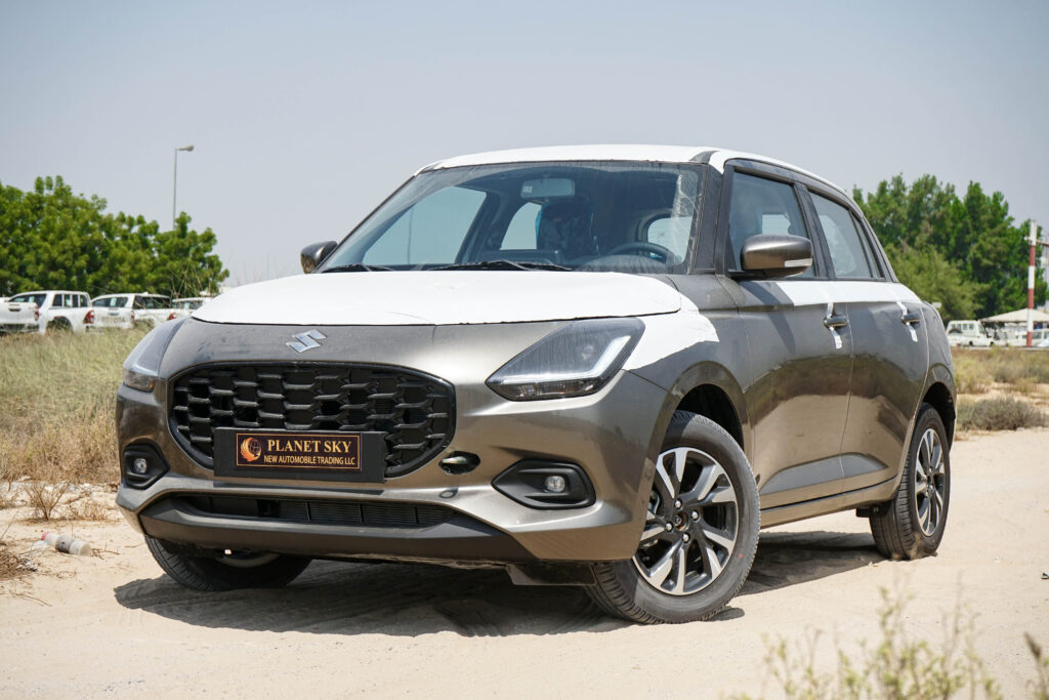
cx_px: 524
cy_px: 350
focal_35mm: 70
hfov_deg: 28.8
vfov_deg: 19.5
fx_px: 2040
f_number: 9
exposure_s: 1/1000
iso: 400
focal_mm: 70
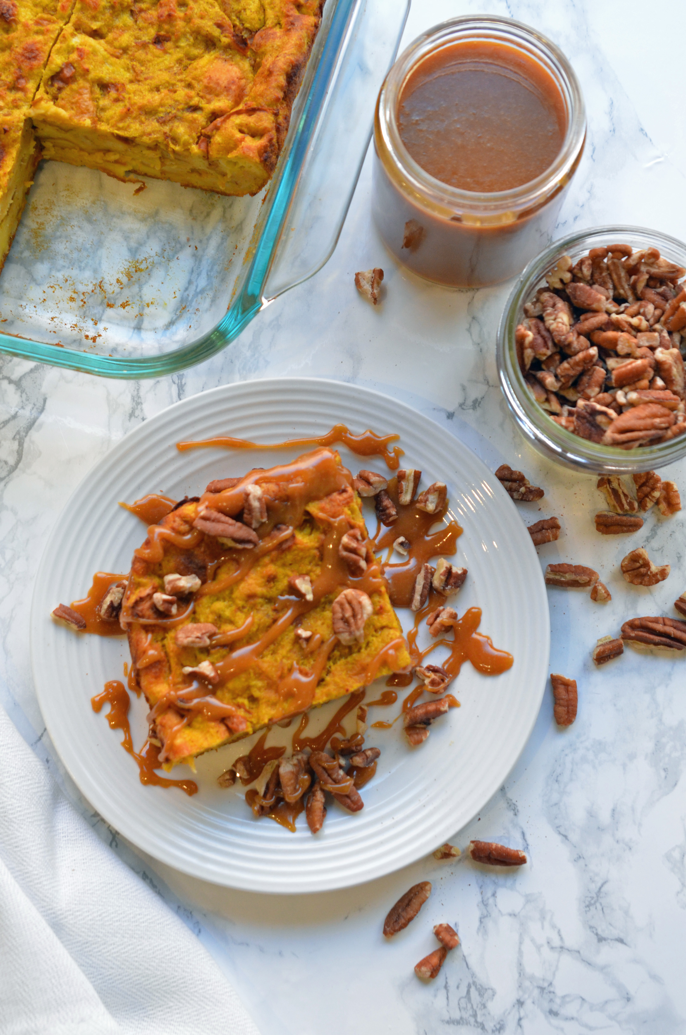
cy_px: 518
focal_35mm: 42
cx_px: 343
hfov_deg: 31.8
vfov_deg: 46.5
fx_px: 1206
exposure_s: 1/60
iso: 800
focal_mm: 28
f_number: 4.5
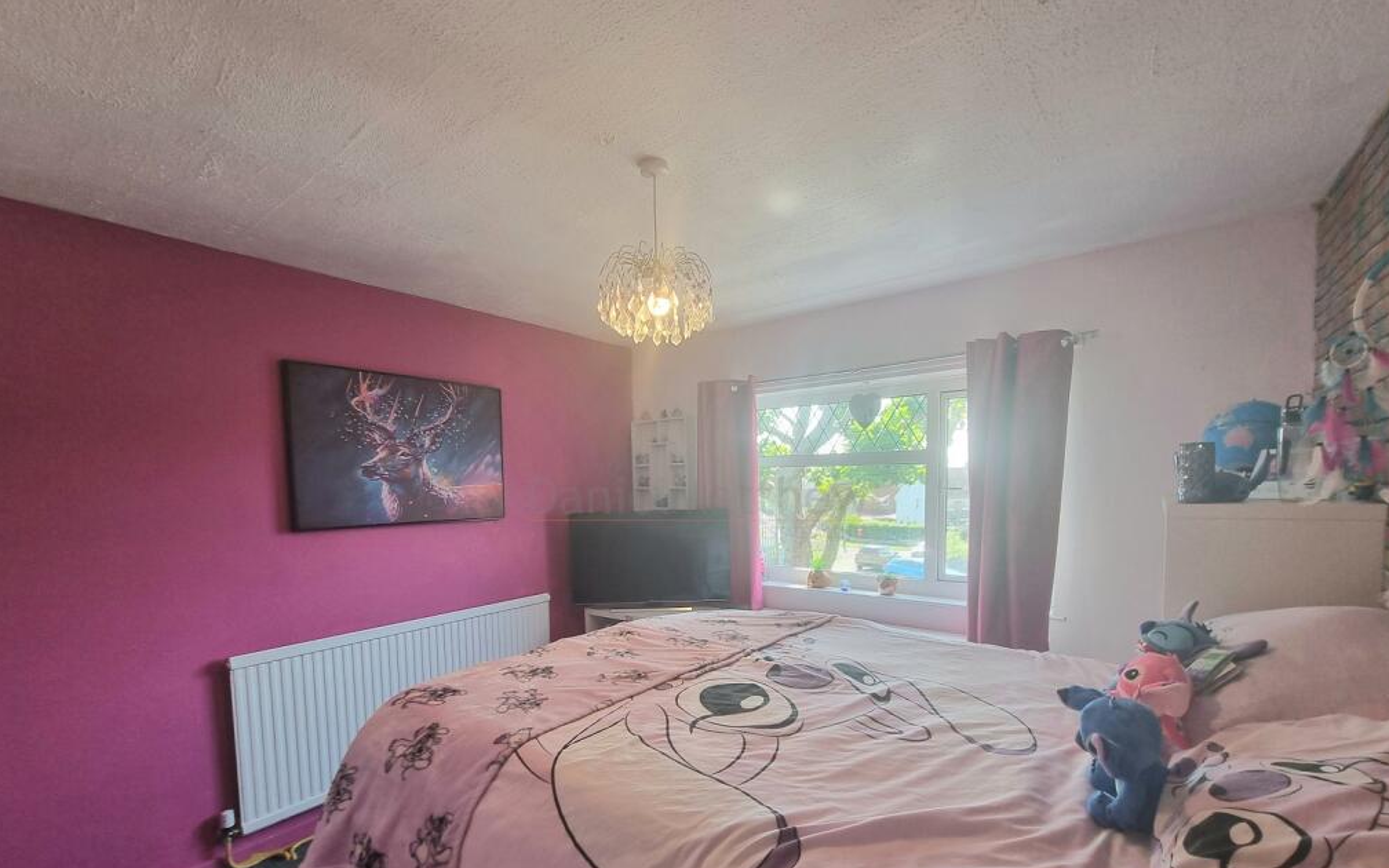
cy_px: 507
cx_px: 697
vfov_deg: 78.0
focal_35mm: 14
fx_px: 530
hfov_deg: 105.3
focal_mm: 2.2
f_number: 2.2
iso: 50
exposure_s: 1/50
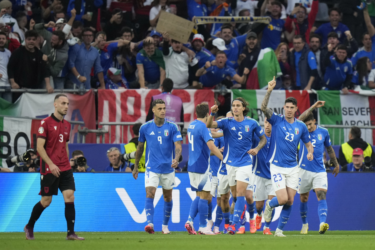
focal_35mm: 400
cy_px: 125
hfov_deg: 5.2
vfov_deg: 3.4
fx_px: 4166
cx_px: 188
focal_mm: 400
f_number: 2.8
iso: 3200
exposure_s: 1/2500
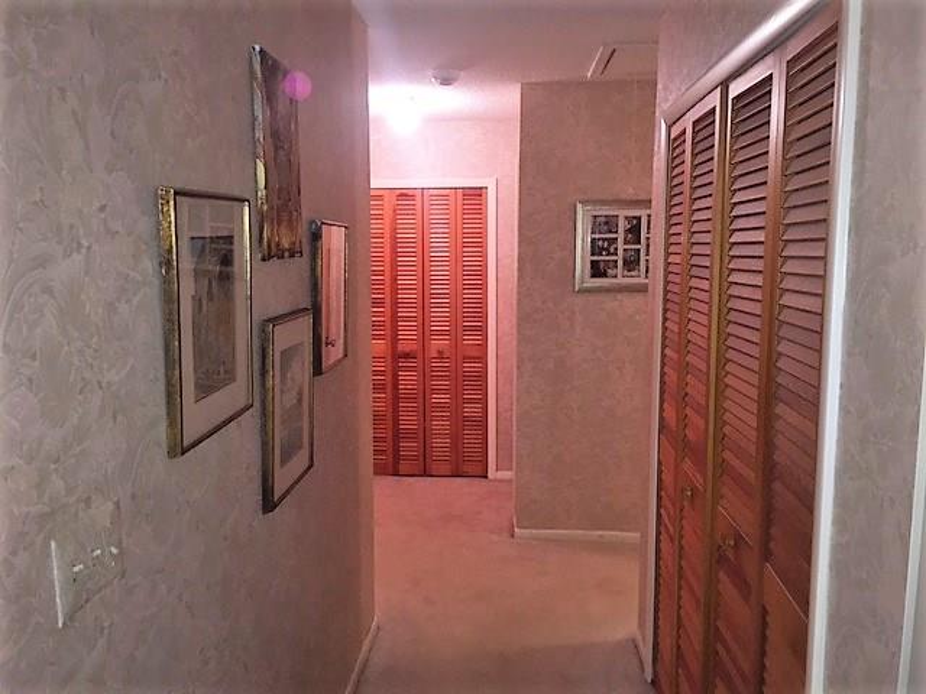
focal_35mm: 29
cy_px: 347
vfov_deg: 48.2
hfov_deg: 61.7
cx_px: 463
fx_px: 776
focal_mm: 4.15
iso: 64
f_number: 2.2
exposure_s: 1/16
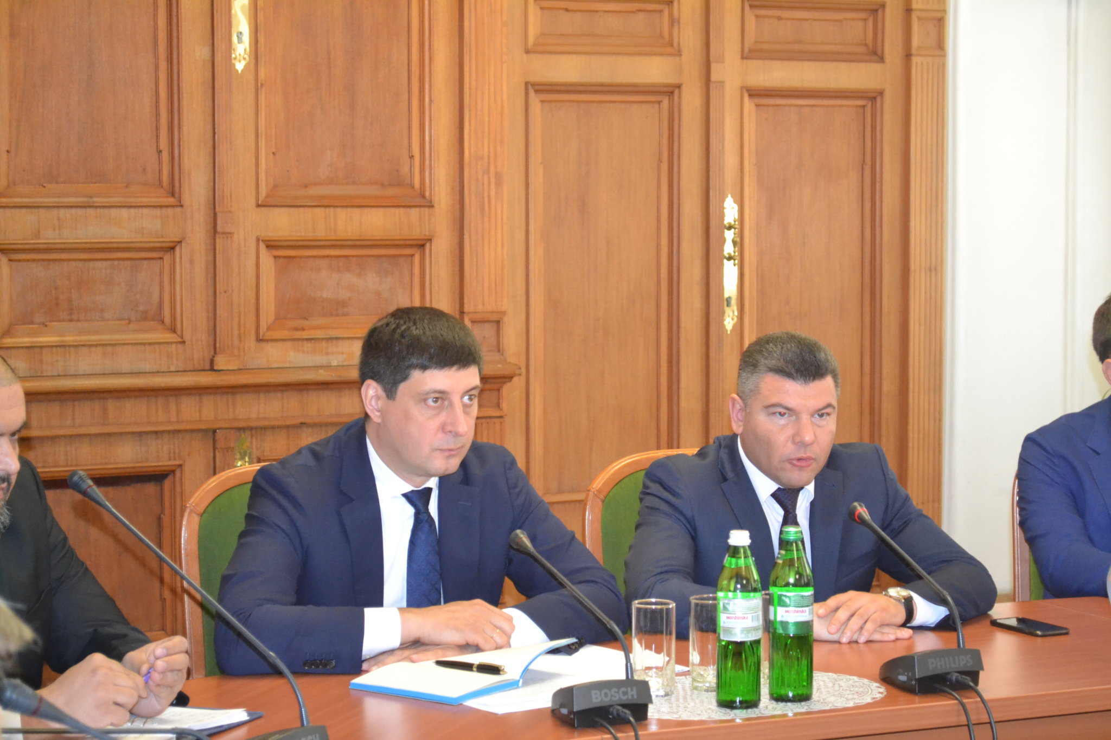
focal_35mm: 82
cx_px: 556
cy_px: 370
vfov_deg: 16.6
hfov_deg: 24.6
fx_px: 2546
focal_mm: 55
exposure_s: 1/60
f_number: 5.6
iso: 3200
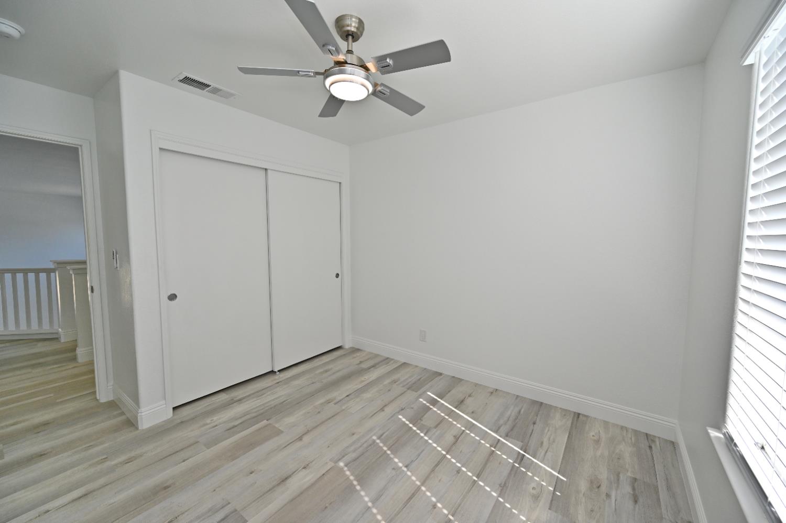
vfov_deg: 81.1
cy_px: 262
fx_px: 305
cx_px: 393
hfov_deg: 104.3
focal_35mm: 14
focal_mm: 14
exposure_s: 1/125
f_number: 5.6
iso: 200
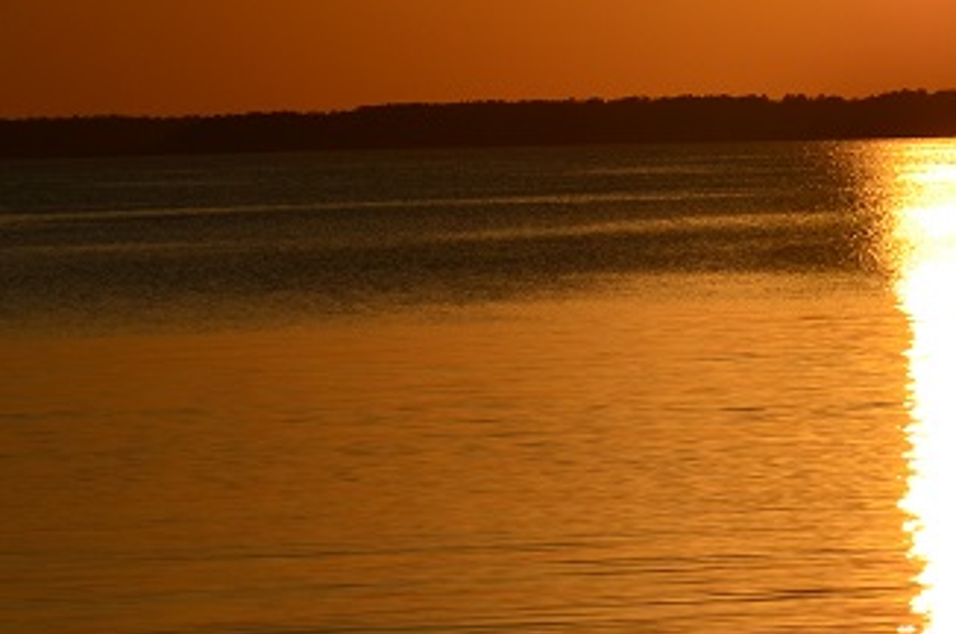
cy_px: 558
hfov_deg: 6.4
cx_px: 434
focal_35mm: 322
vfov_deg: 4.2
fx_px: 8534
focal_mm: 70
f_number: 4.5
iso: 100
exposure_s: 1/8000
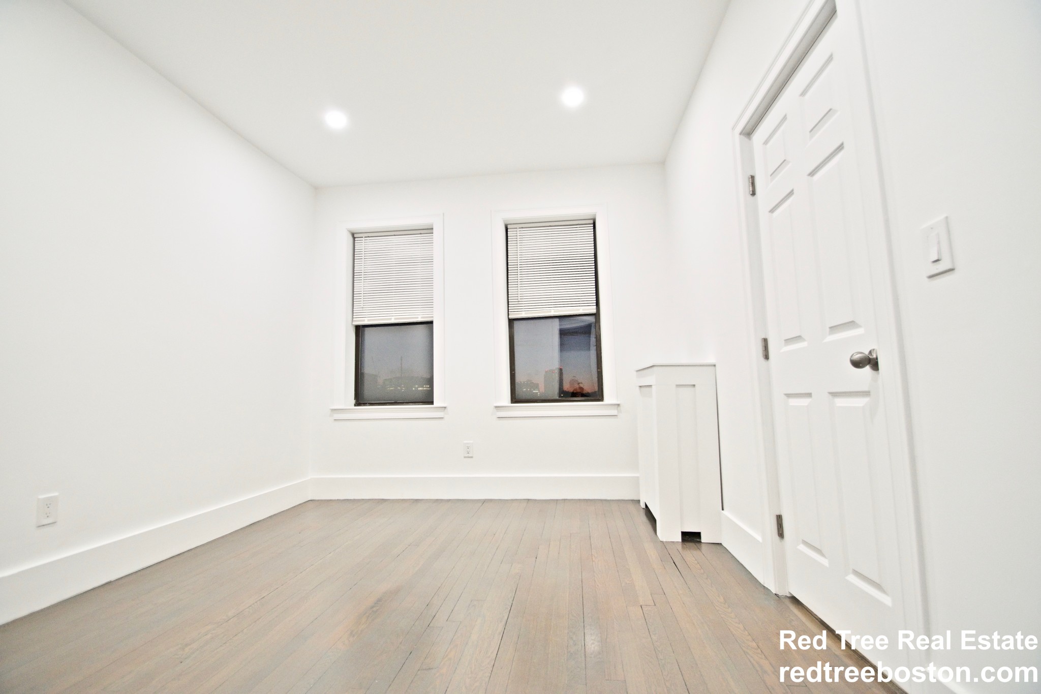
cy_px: 347
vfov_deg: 77.3
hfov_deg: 100.4
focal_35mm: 15
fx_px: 434
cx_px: 520
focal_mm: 10
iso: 500
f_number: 4
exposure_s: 1/60
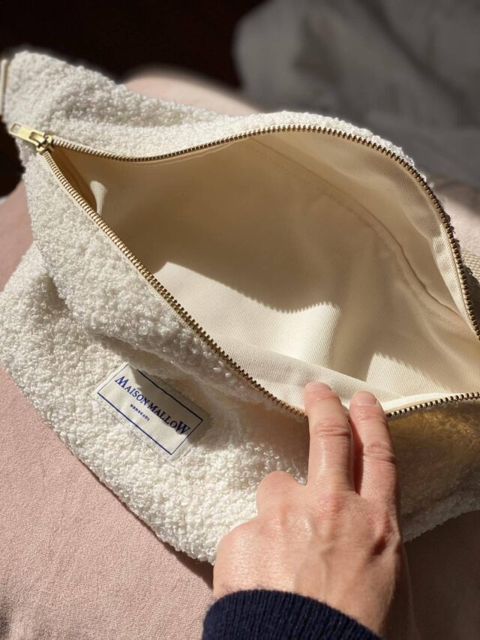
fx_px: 961
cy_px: 320
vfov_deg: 36.8
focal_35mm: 52
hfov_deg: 28.0
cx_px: 240
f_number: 2
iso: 20
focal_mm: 6
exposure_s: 1/2179
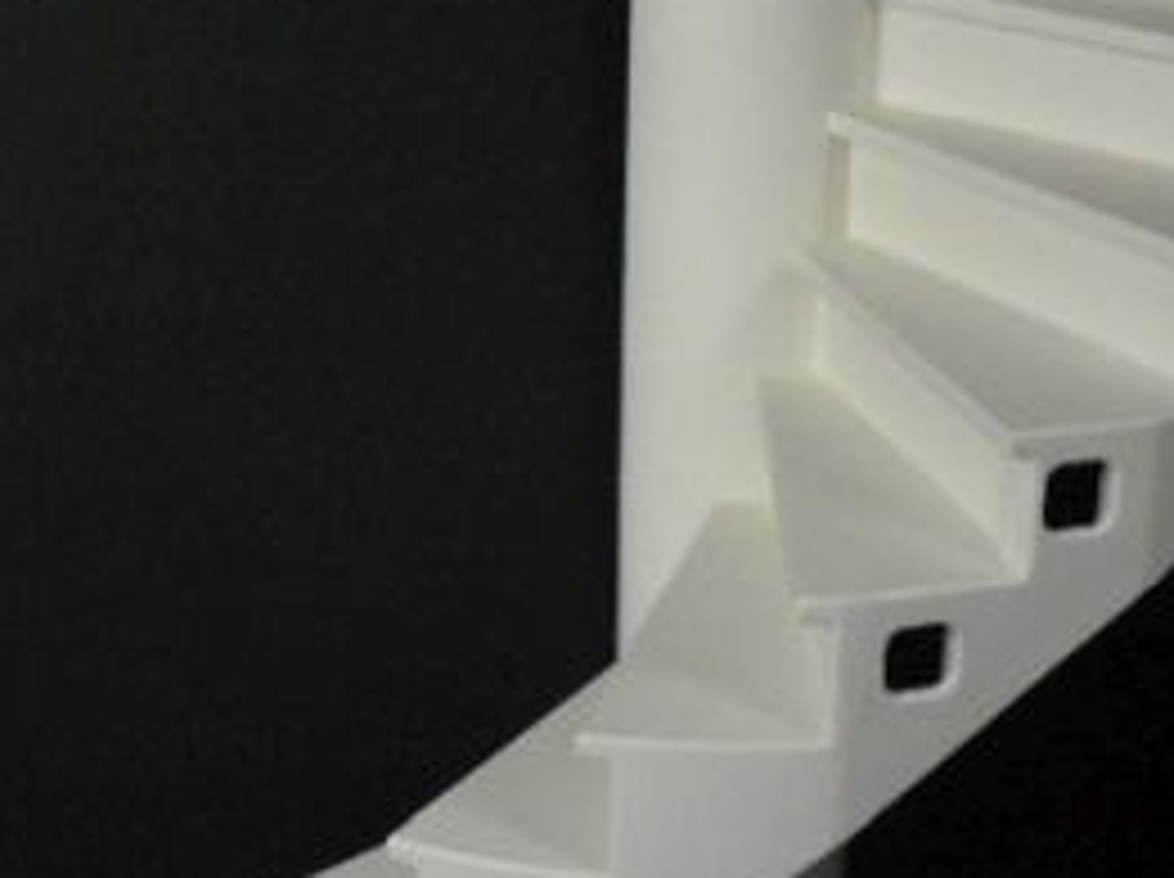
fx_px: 2574
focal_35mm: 76
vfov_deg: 19.3
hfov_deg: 25.5
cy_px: 358
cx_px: 796
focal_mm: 6
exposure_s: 1/30
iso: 400
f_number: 2.8
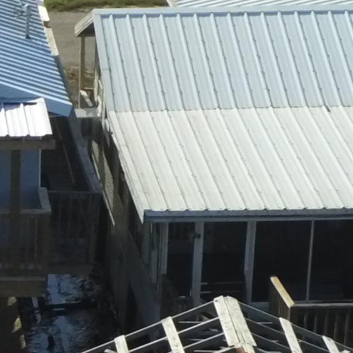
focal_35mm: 198
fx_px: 2284
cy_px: 366
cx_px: -281
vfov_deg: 8.8
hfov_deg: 8.5
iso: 116
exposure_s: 1/1923
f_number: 2.4
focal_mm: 4
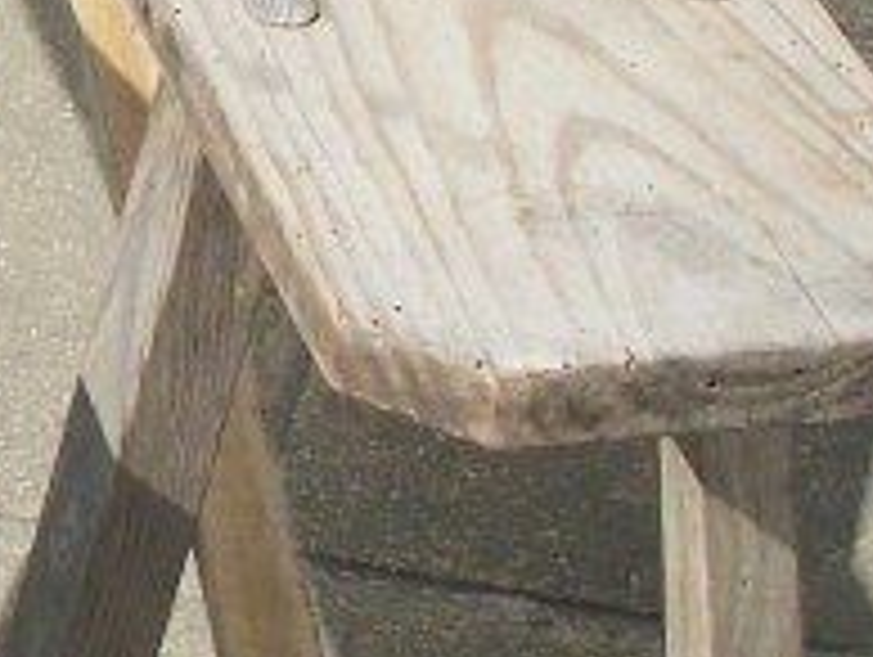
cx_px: -279
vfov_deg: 7.0
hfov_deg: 9.2
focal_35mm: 211
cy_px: 112
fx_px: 5328
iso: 80
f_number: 8.8
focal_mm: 5.7
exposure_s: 1/200
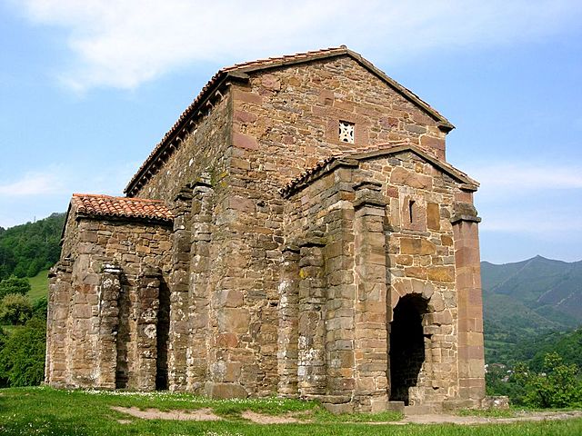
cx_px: 291
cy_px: 218
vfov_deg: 37.7
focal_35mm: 38
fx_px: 639
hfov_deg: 49.0
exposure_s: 1/430
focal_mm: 7.8
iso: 79
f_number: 4.8
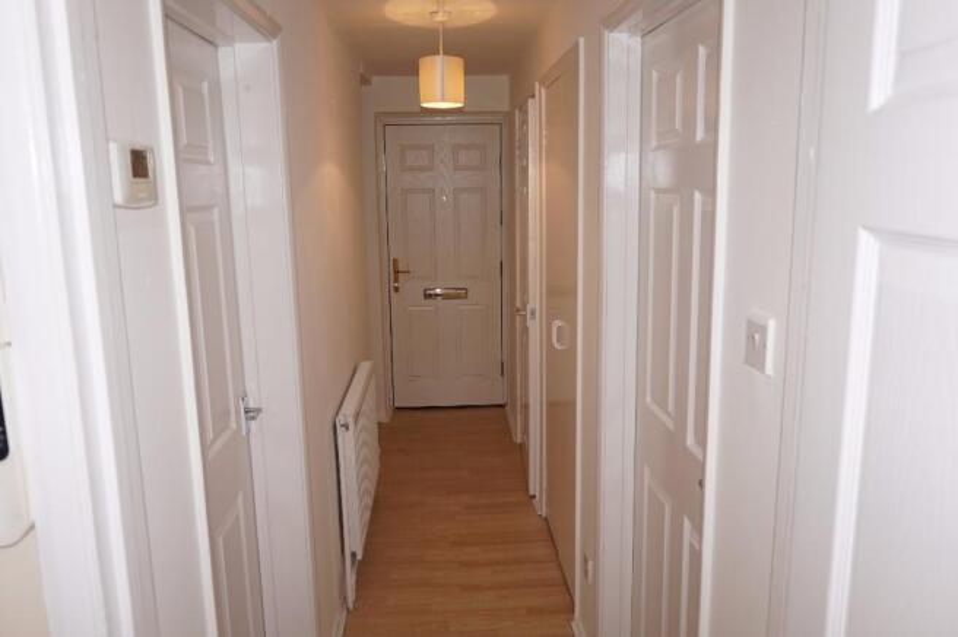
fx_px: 718
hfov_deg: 67.4
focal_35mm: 27
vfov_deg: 47.8
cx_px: 479
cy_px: 318
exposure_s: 1/60
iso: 100
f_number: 4
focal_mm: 18
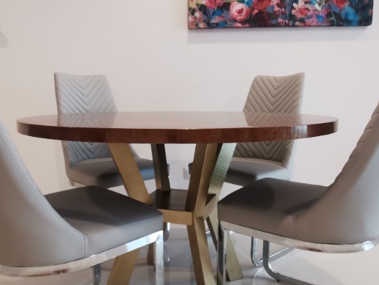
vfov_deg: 45.4
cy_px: 136
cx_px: 175
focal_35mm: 31
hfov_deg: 58.3
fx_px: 339
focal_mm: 2.35
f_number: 2.2
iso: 320
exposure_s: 1/33.3
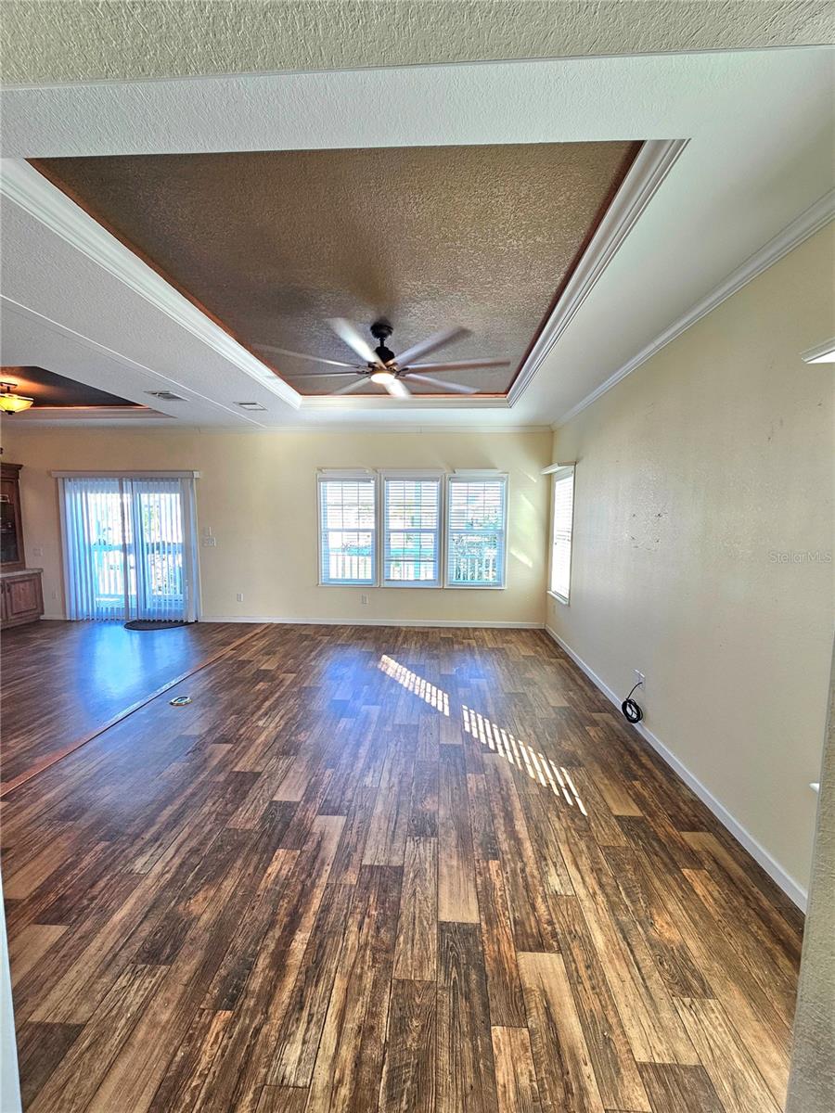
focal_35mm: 13
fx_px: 418
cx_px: 418
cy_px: 556
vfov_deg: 106.2
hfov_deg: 89.9
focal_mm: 2.2
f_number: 2.2
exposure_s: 1/60.2
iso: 64
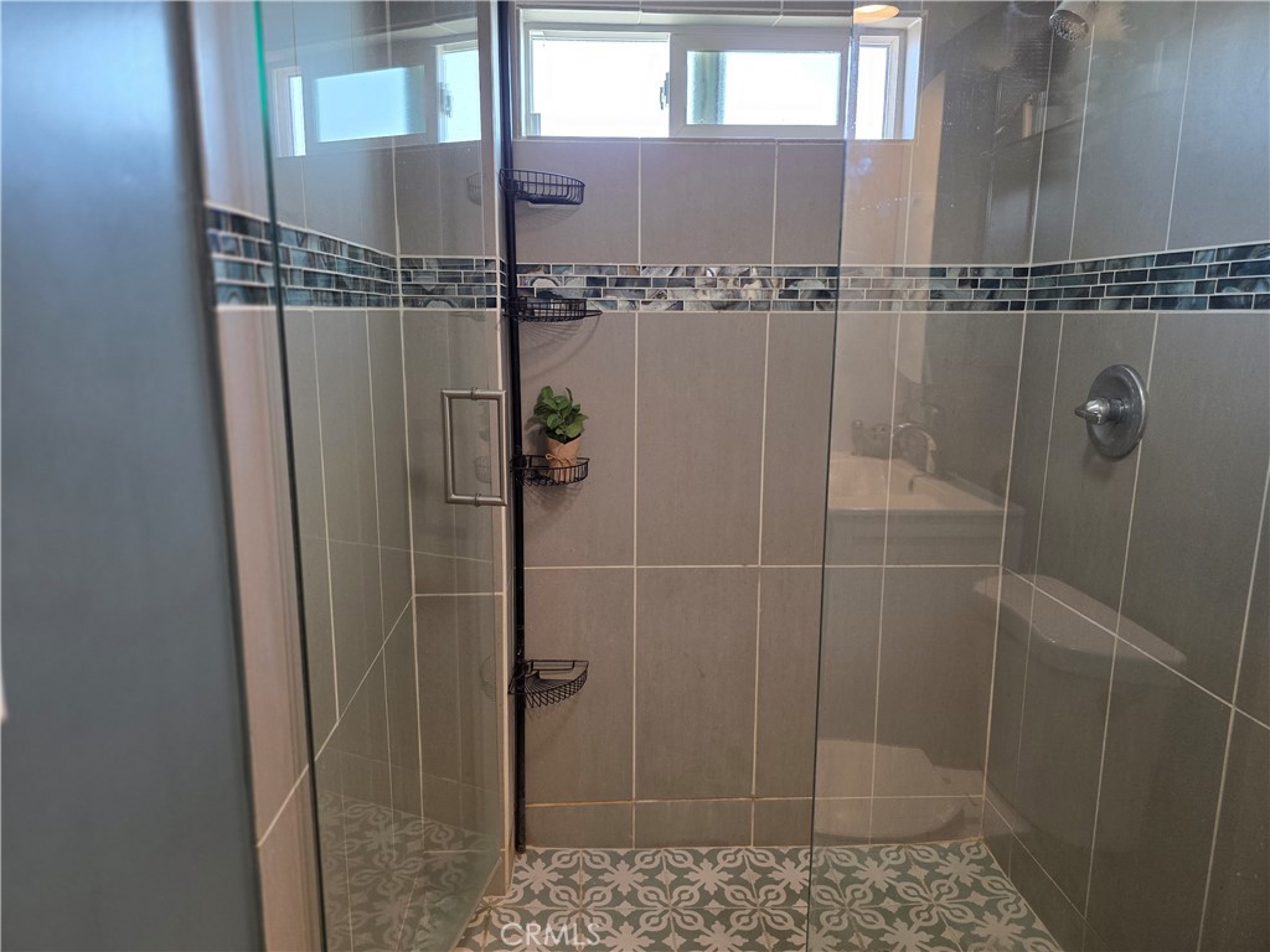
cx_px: 635
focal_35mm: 23
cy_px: 476
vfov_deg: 58.9
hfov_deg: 73.9
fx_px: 844
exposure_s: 1/120
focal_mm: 6.3
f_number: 1.7
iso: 250
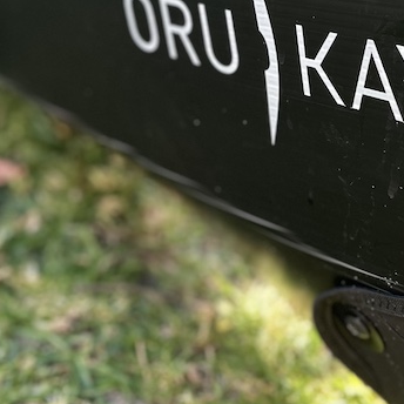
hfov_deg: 23.4
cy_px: 94
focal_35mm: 74
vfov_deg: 23.1
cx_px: 197
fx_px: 977
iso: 64
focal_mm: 6.86
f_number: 1.78
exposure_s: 1/188
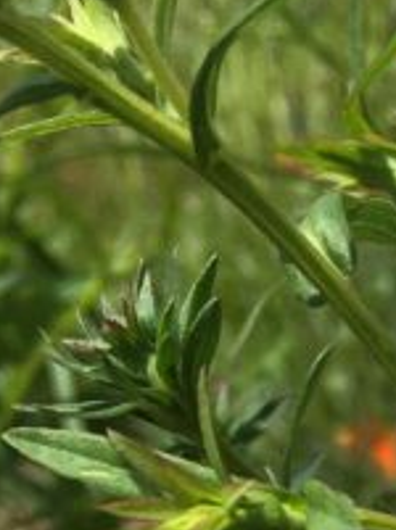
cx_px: 454
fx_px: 2265
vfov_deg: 11.6
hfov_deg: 9.9
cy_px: 1165
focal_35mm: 148
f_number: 2.2
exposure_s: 1/3077
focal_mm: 4.15
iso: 25
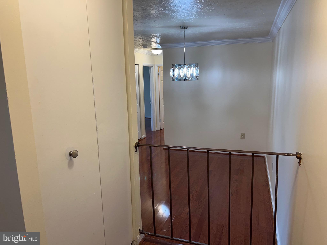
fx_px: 246
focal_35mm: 26
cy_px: 122
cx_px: 164
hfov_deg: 67.3
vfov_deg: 53.1
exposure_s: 1/120
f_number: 1.5
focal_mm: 5.7
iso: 80
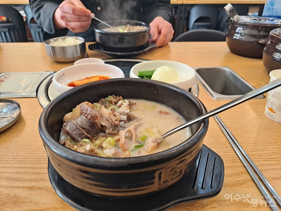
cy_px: 106
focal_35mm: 24
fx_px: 195
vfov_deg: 56.8
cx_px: 140
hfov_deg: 71.6
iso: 160
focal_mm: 5.23
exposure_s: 1/60
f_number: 1.8
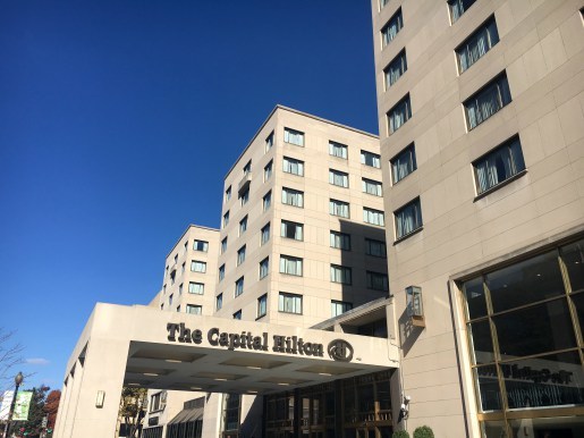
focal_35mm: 29
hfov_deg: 61.7
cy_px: 219
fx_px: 489
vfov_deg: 48.2
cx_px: 292
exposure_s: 1/2331
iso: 25
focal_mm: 4.15
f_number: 2.2
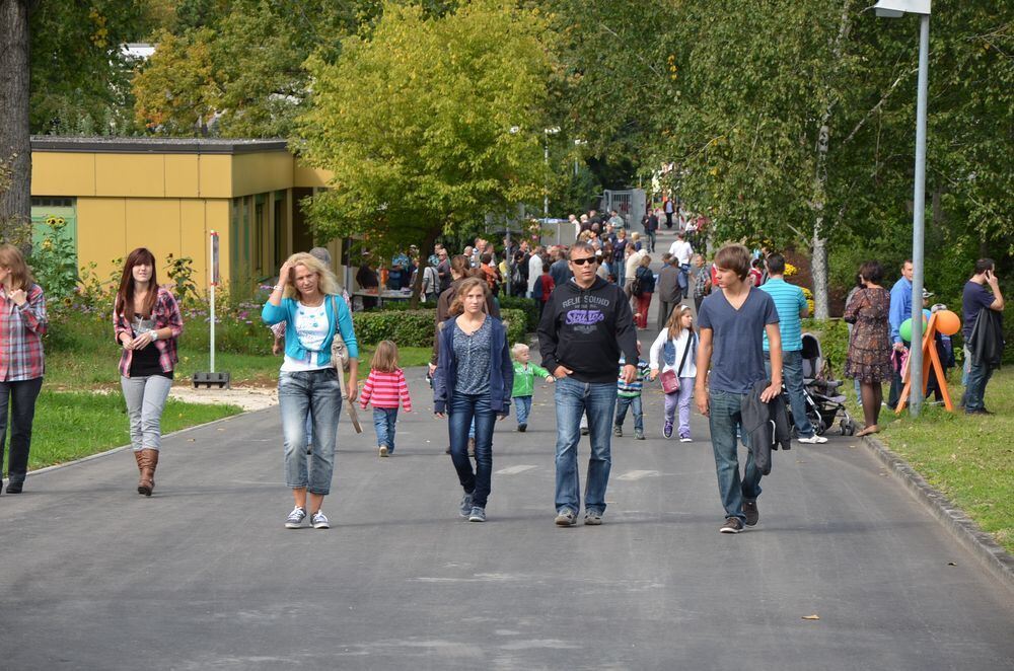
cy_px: 336
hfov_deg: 15.2
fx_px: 3794
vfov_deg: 10.1
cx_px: 507
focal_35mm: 135
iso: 100
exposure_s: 1/200
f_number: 5.6
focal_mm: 90
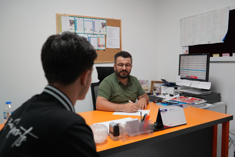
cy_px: 78
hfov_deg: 63.7
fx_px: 189
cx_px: 118
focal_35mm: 29
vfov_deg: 45.0
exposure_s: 1/160
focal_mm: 29
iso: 1600
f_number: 4
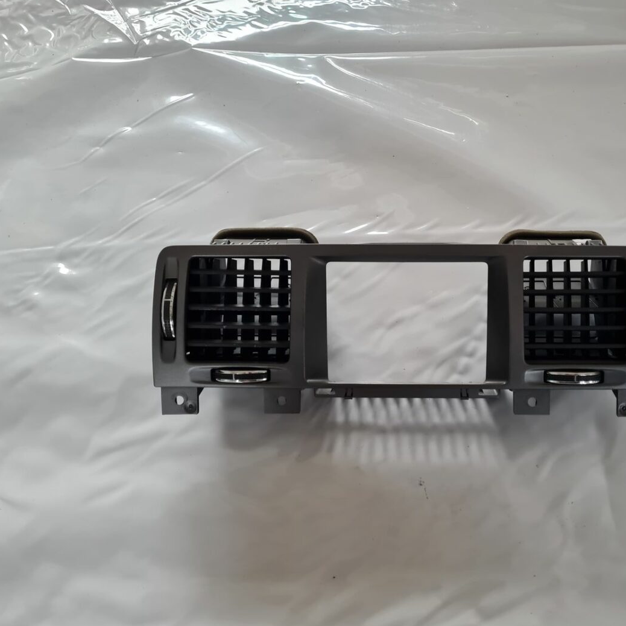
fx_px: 634
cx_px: 400
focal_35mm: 31
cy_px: 312
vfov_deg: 52.5
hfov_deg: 51.9
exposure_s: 1/60
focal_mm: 5.4
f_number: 1.8
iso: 200
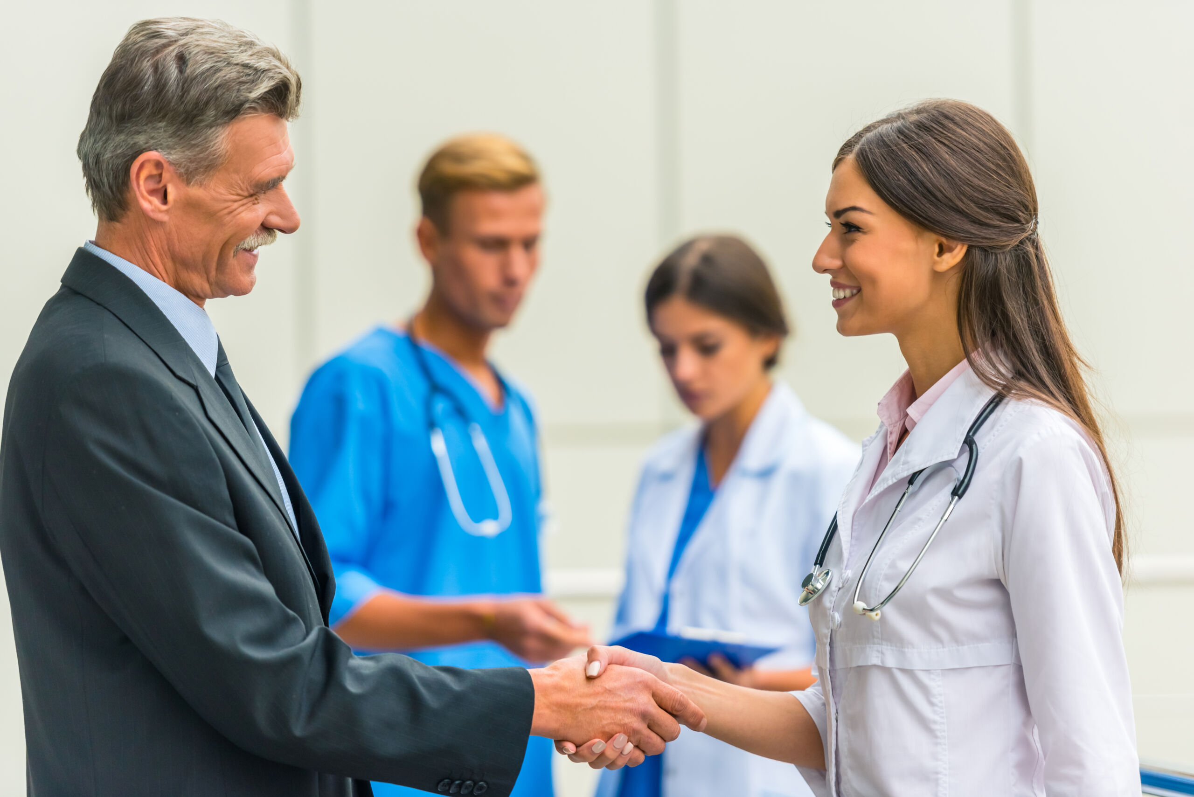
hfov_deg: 11.7
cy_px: 398
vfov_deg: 7.9
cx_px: 597
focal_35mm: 175
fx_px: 5806
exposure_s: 1/200
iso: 400
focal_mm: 175
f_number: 2.8
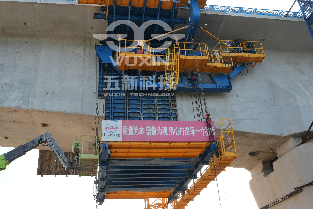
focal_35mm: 36
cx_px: 156
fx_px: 313
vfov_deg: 36.9
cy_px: 104
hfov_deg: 53.1
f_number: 8
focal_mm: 24
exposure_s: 1/400
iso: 500
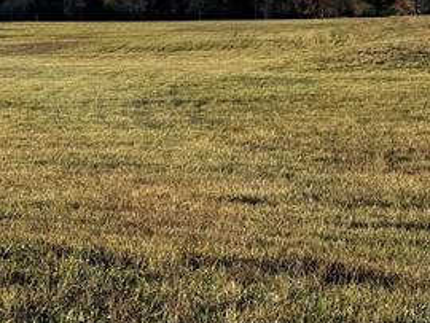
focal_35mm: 91
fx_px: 1131
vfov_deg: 16.3
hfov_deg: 21.4
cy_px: 150
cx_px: 140
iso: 80
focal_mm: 6.76
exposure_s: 1/4950
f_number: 1.78
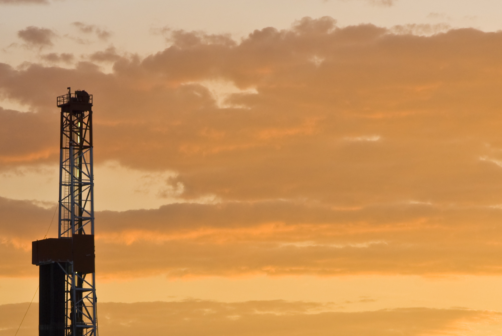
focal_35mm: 262
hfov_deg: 7.8
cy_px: 298
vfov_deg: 5.3
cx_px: 160
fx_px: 3656
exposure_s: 1/13
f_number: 11
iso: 200
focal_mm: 95
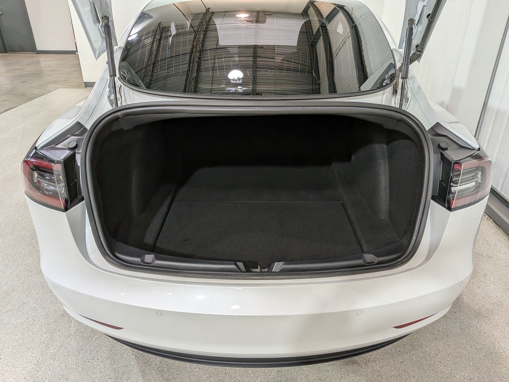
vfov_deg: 56.8
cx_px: 254
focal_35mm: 24
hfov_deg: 71.6
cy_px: 191
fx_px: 353
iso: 63
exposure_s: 1/40
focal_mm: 4.53
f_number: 1.7
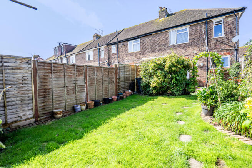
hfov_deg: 96.7
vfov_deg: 73.8
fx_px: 112
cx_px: 126
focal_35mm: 16
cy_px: 84
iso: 100
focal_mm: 16
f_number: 7.1
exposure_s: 1/125
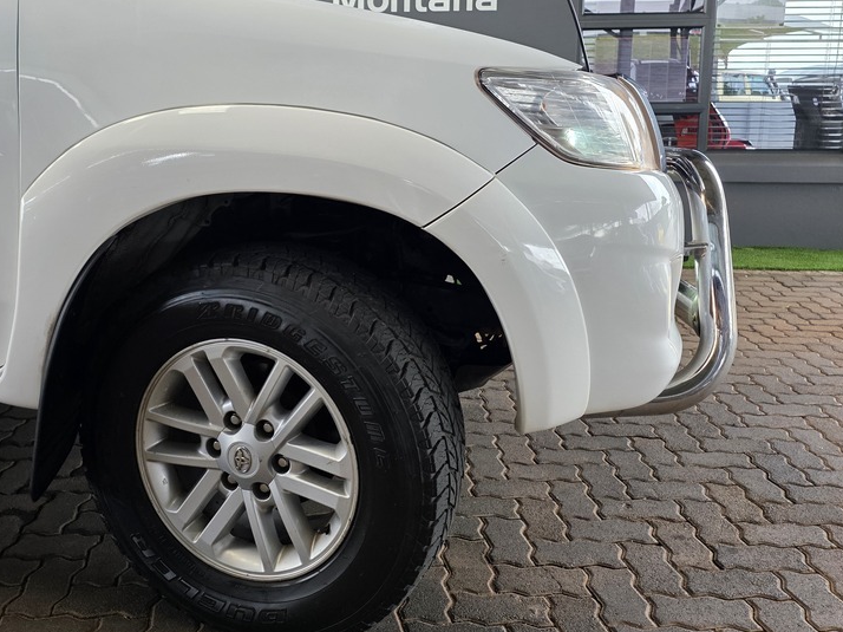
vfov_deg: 42.5
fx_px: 803
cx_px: 347
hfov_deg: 55.1
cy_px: 224
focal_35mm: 33
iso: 160
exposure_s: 1/180
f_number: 1.7
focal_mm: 6.25
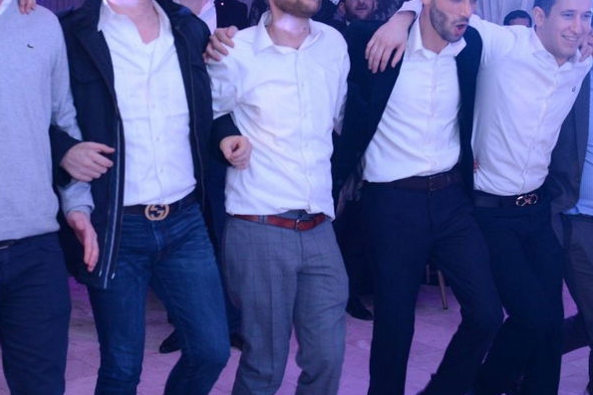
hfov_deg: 32.3
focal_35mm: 62
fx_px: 1021
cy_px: 235
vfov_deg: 21.9
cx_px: 234
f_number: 5.6
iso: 3200
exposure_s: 1/125
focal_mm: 36
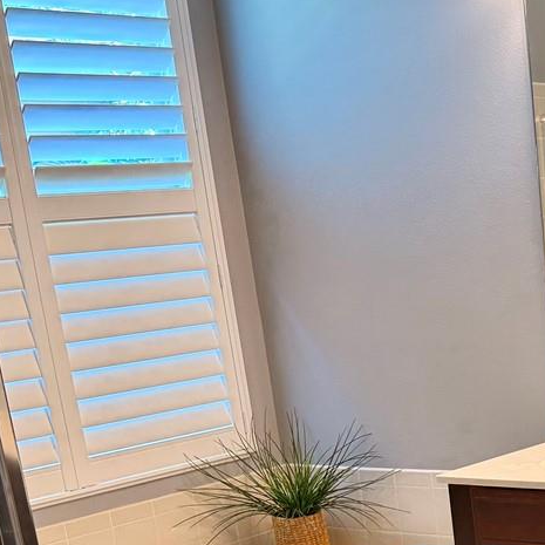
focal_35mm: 73
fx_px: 1300
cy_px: 601
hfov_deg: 23.0
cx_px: 502
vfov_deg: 22.3
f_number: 1.78
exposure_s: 1/120
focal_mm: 6.76
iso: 160
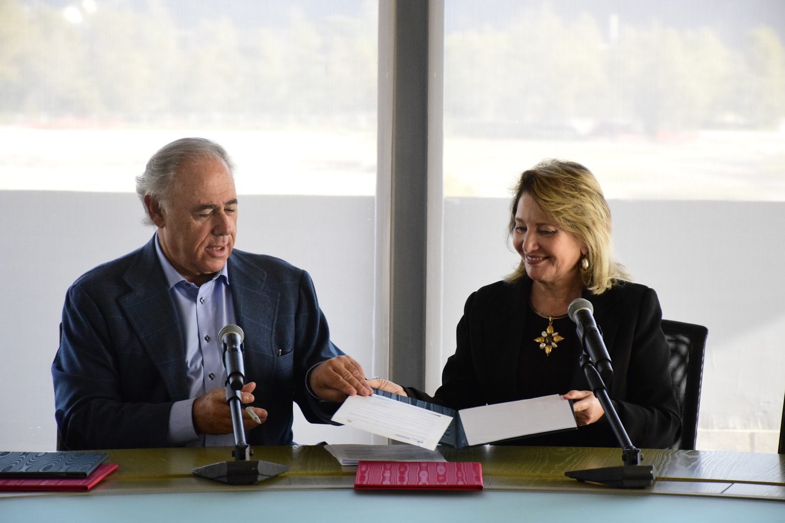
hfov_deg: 16.1
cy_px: 262
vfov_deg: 10.8
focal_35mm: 128
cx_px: 392
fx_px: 2780
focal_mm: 85
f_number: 5.3
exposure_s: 1/250
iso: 3200
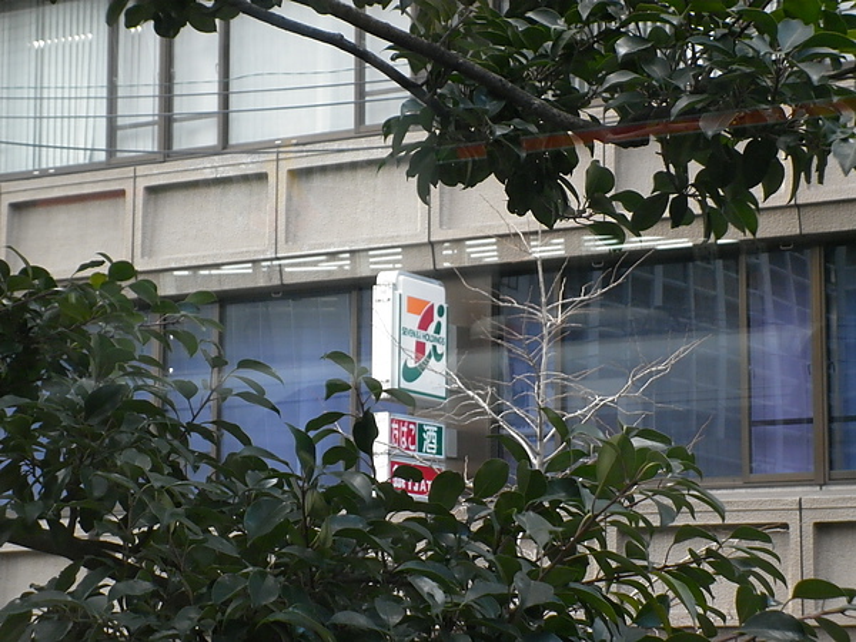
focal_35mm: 112
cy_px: 321
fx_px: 2770
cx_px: 428
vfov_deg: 13.2
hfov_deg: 17.6
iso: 200
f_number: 6.2
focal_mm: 20
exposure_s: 1/20
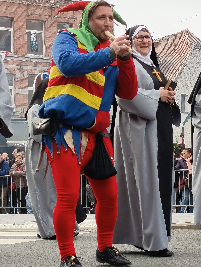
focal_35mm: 113
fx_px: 875
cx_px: 100
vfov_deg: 17.4
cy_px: 134
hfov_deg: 13.1
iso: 61
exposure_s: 1/100
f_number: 1.7
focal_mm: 5.27
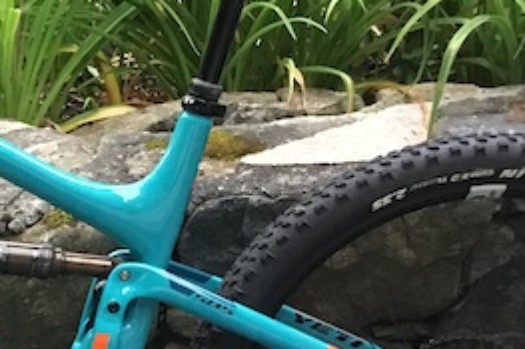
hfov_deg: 20.0
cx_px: -36
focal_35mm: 98
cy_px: 313
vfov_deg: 13.8
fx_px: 1428
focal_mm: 3.3
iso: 200
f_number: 2.4
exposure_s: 1/25
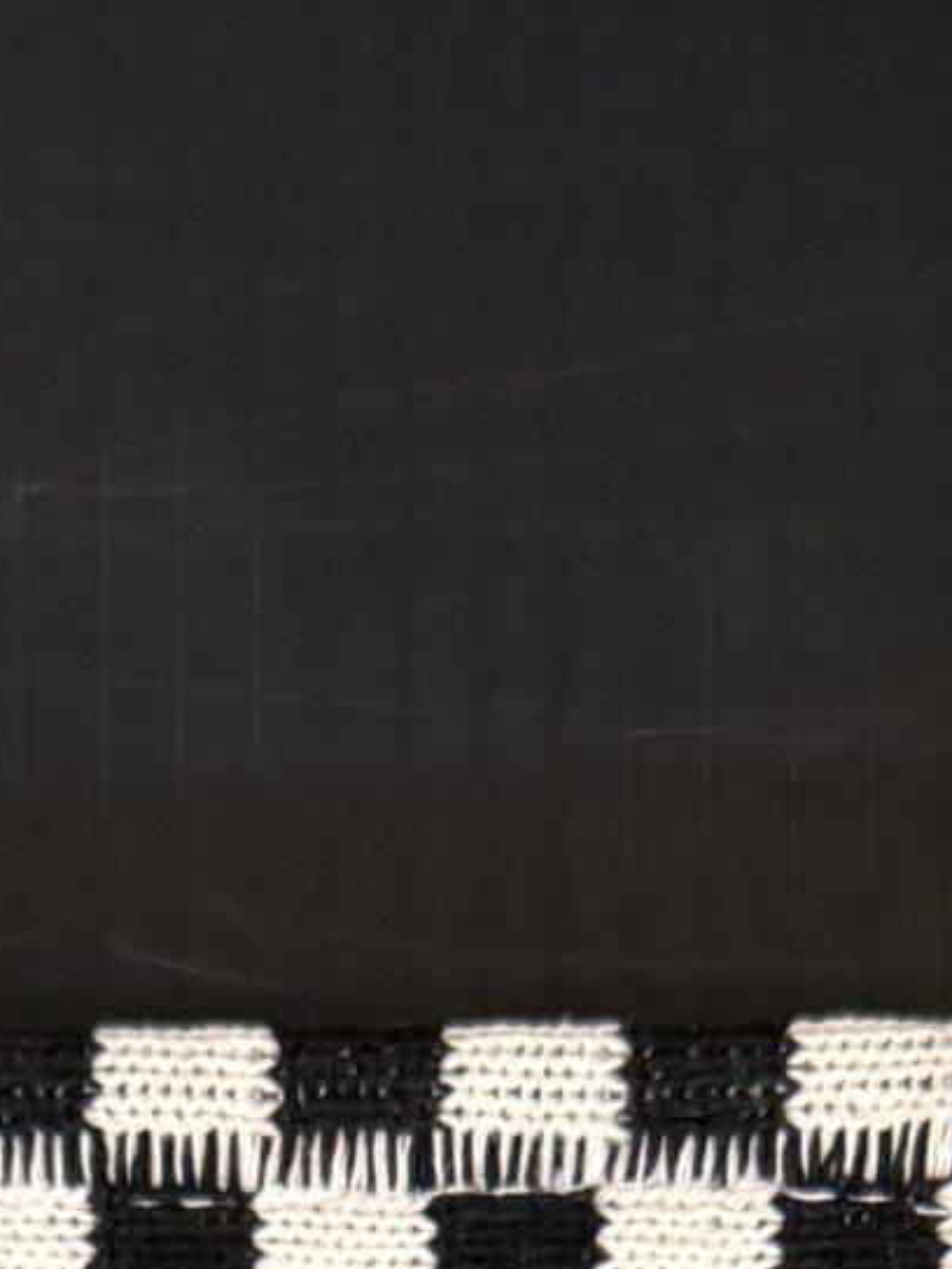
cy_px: 2554
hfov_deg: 13.1
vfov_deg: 14.4
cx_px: 469
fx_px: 4144
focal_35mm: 113
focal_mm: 6.76
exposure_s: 1/60
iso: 640
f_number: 1.78
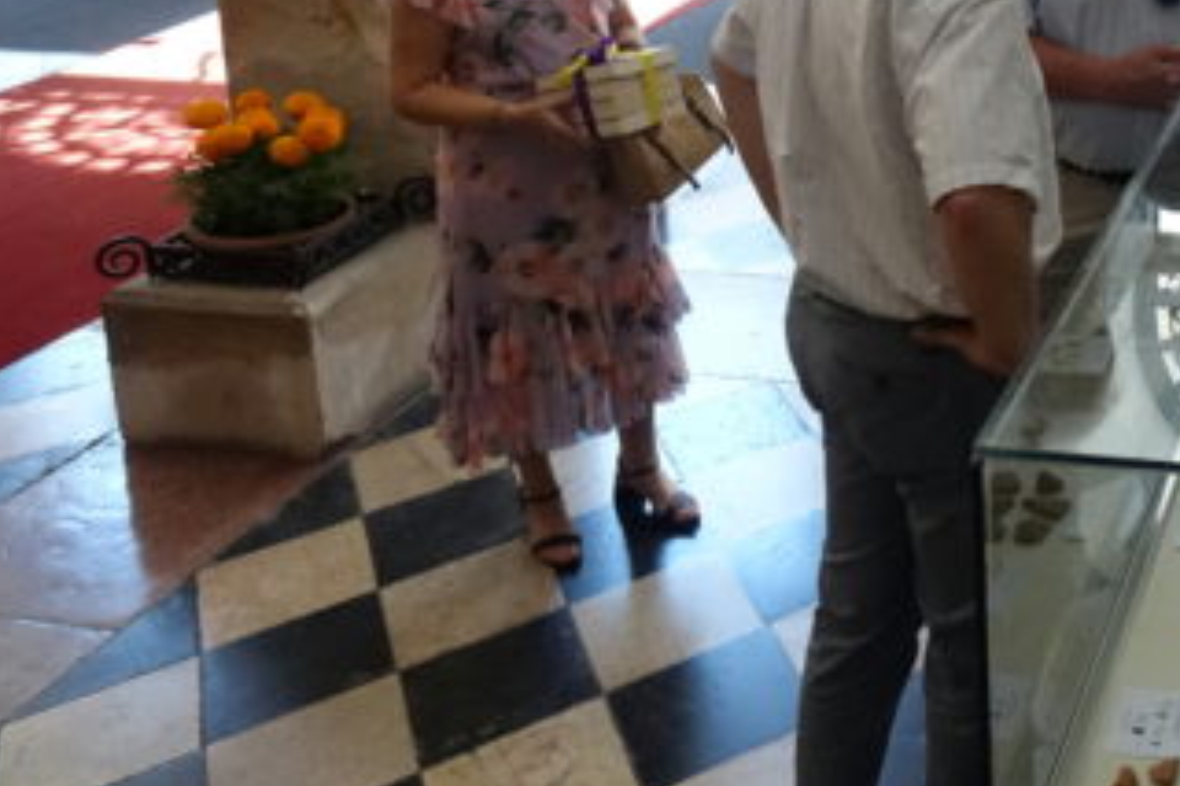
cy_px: -81
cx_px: 1191
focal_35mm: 54
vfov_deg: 23.5
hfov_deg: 33.6
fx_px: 1769
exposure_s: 1/500
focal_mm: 8.81
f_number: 4
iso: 2000
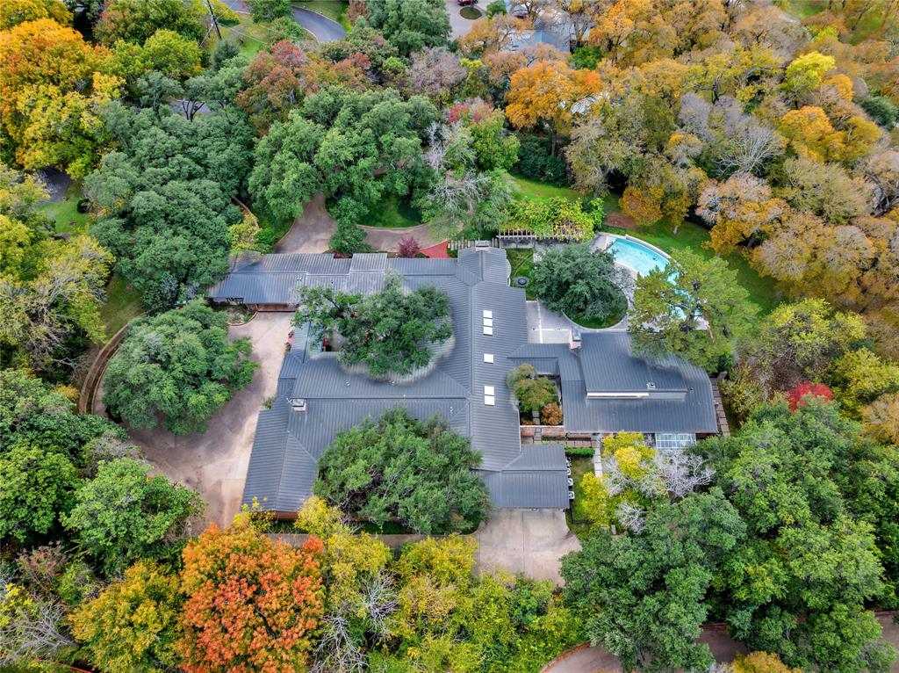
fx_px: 623
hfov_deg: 71.6
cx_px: 450
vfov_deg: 56.7
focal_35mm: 24
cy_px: 336
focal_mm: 12.29
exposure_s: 1/15
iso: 110
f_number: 2.8
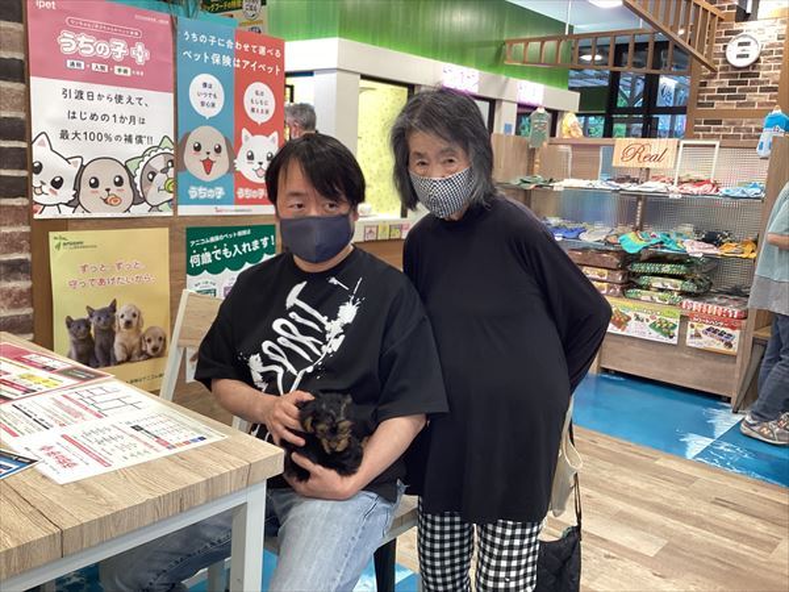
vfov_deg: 45.4
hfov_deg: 58.4
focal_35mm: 31
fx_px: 707
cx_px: 394
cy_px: 296
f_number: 2.4
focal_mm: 3.3
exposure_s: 1/50
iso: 80
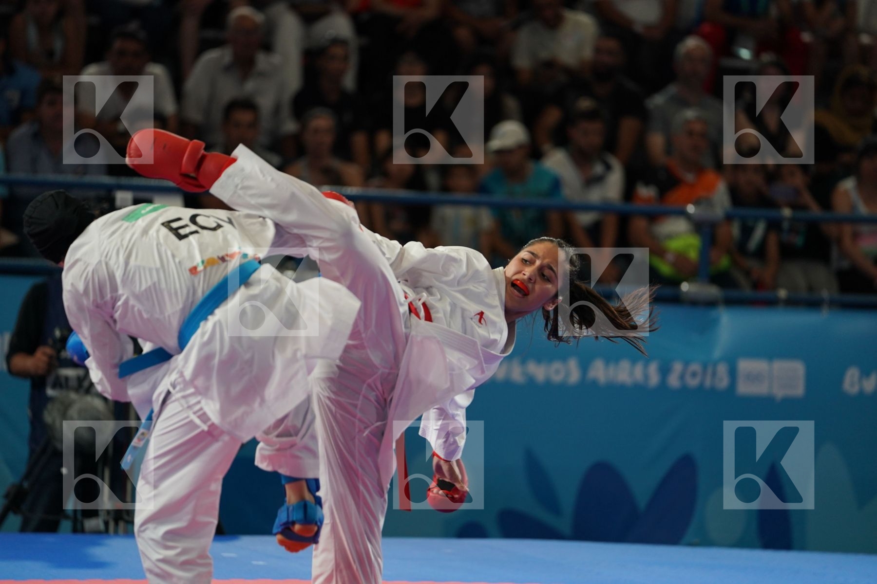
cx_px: 438
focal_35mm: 200
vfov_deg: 6.9
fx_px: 4872
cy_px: 292
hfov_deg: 10.3
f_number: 2.8
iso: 1000
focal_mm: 200
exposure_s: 1/1000
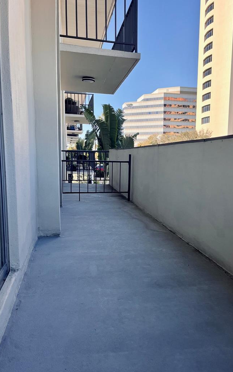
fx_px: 325
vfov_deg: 59.5
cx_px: 154
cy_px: 203
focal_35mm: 32
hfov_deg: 39.0
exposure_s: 1/833
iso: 50
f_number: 1.6
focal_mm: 5.1
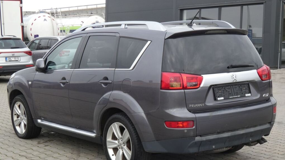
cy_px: 88
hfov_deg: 31.4
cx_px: 143
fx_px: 506
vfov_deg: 18.0
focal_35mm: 67
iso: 125
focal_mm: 10.8
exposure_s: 1/80
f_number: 5.6
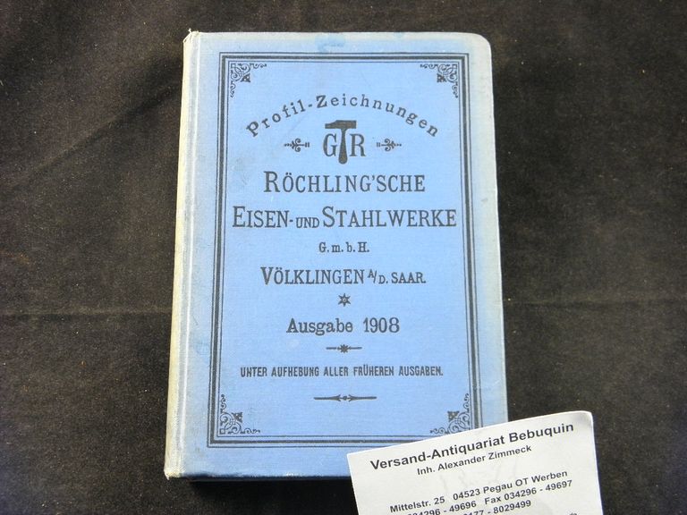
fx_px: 992
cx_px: 344
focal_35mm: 50
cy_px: 258
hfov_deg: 38.2
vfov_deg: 29.1
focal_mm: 9.1
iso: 200
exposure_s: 1/10
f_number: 4
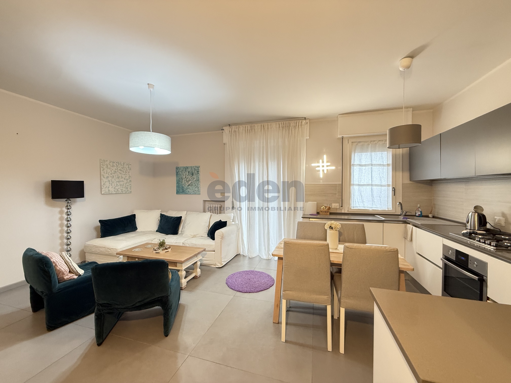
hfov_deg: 102.1
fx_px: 207
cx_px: 256
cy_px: 192
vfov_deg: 85.7
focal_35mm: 14
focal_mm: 2.22
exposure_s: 1/50
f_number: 2.2
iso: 320
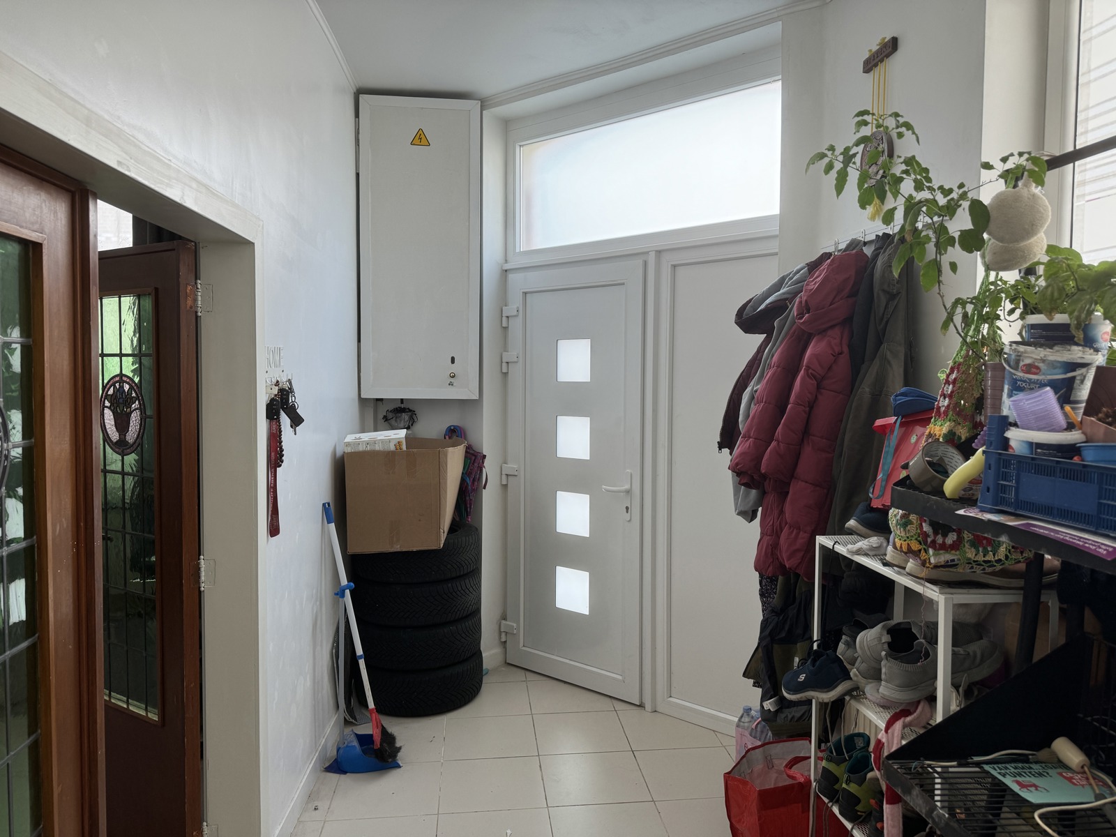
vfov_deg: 56.8
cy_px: 418
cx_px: 558
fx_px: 774
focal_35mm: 24
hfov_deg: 71.6
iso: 80
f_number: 1.78
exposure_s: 1/100
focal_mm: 6.76
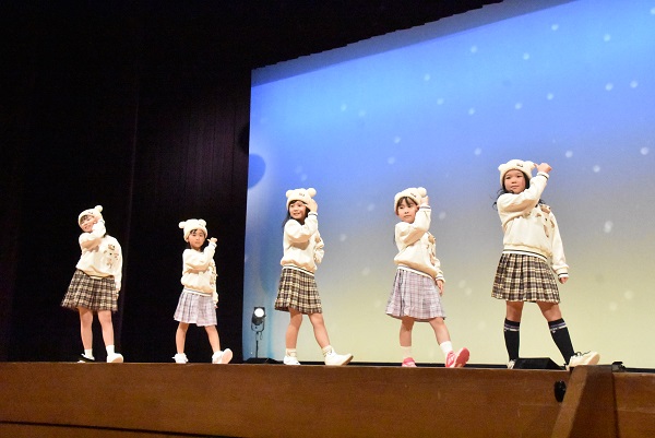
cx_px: 328
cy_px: 219
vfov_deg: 31.9
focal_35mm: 42
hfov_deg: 46.4
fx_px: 765
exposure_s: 1/320
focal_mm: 28
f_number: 9
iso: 25600
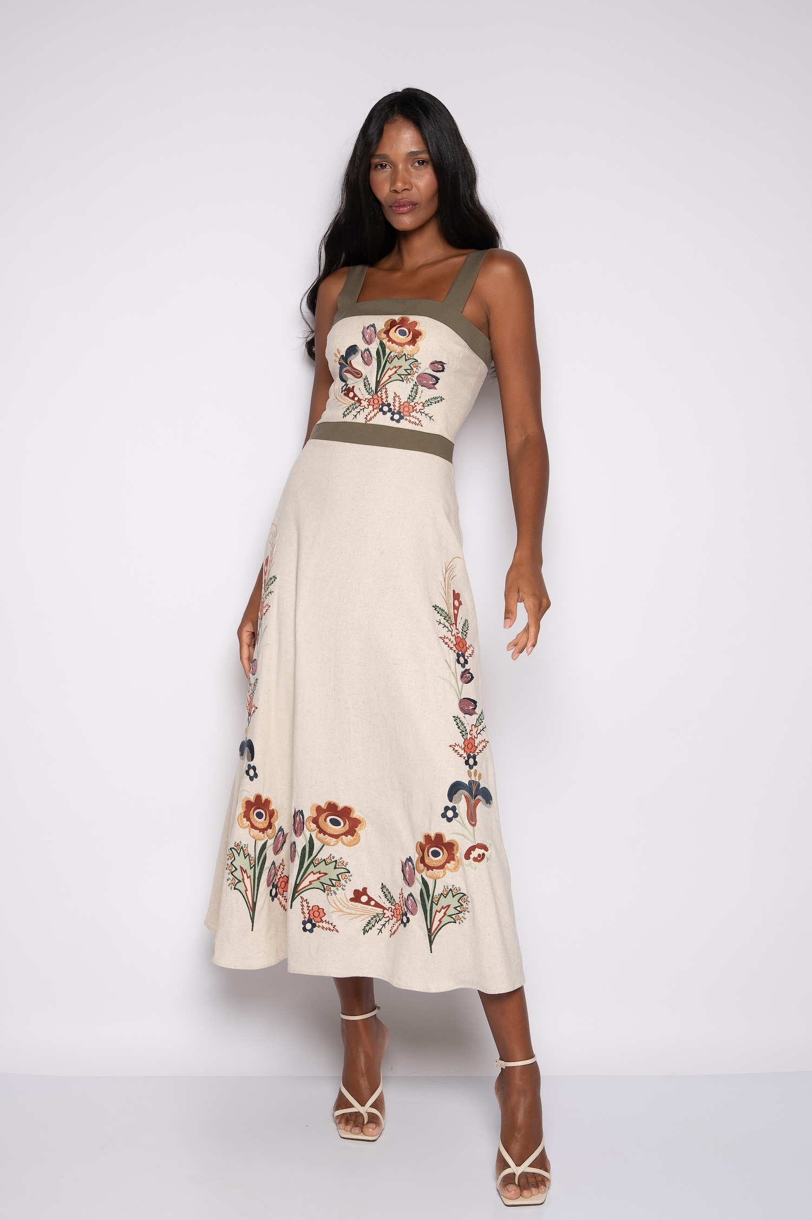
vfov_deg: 43.6
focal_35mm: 45
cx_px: 406
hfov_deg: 29.8
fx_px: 1524
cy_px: 610
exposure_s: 1/160
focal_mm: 45
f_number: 7.1
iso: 200
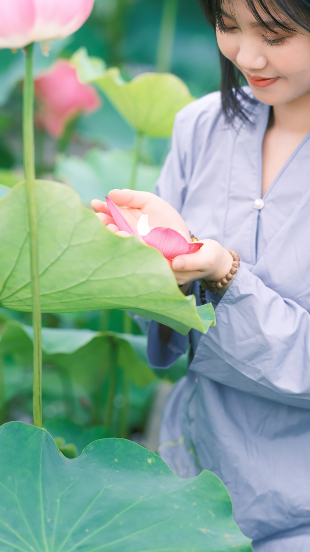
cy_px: 251
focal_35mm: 130
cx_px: 176
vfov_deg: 16.5
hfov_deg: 9.3
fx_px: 1901
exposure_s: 1/320
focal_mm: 110
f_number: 2.8
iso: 200
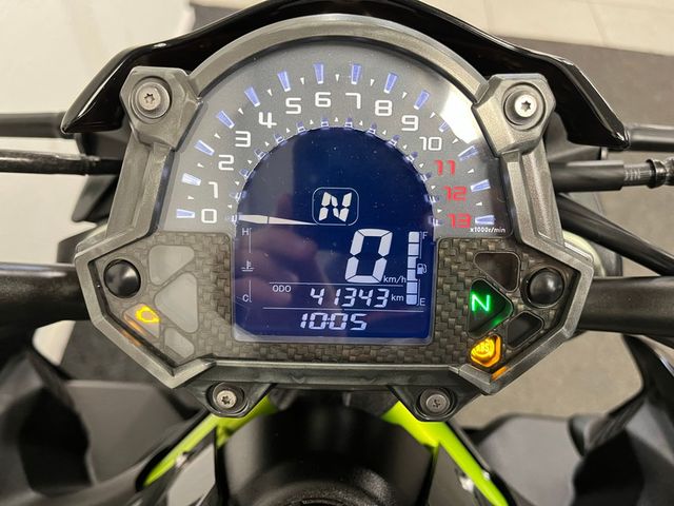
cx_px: 337
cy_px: 253
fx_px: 506
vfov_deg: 53.1
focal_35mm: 26
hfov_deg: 67.3
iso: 400
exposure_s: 1/50
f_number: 1.6
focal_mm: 5.1
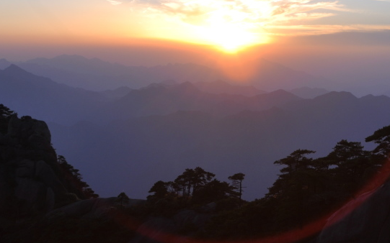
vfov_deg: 24.2
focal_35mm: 52
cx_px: 216
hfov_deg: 38.8
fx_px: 553
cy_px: 30
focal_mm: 18
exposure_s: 1/80
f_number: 9
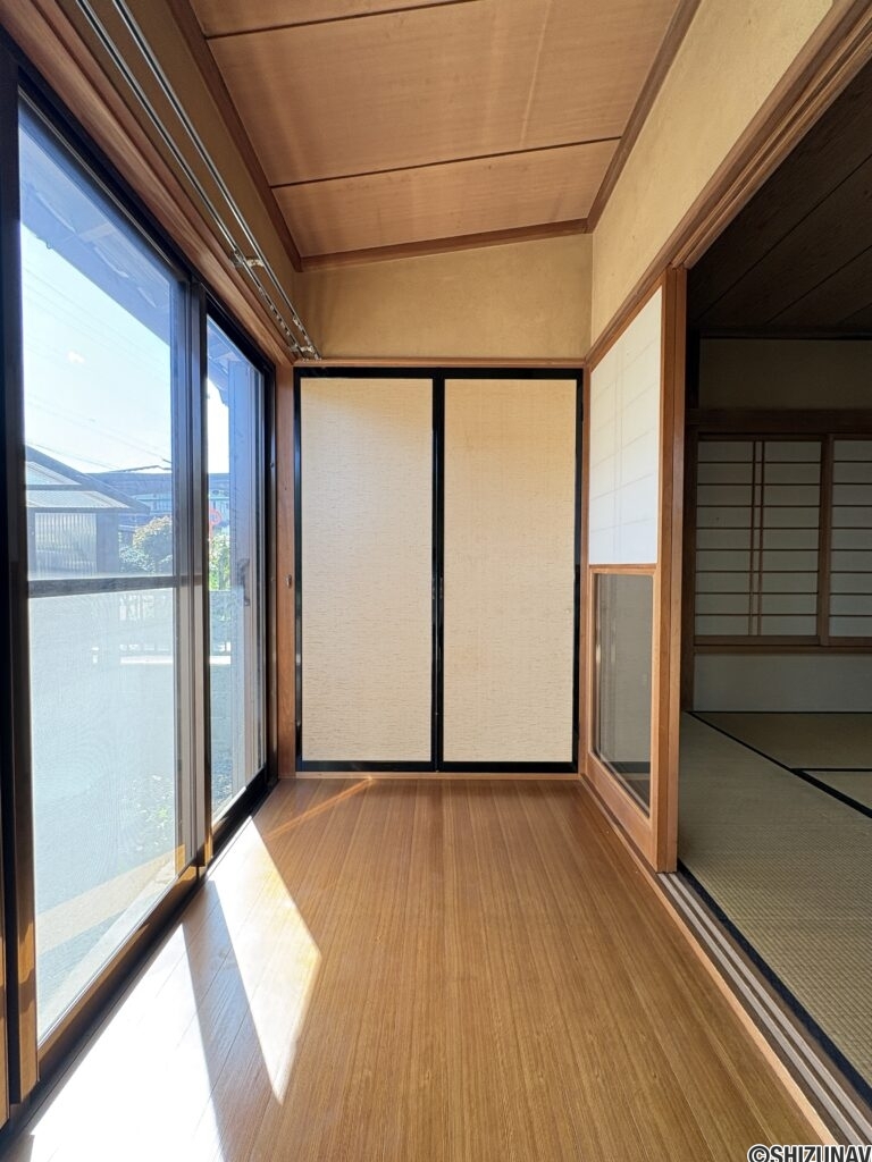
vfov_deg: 102.1
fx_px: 470
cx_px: 436
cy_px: 581
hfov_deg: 85.7
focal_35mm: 14
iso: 100
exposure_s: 1/99
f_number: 2.2
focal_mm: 2.22
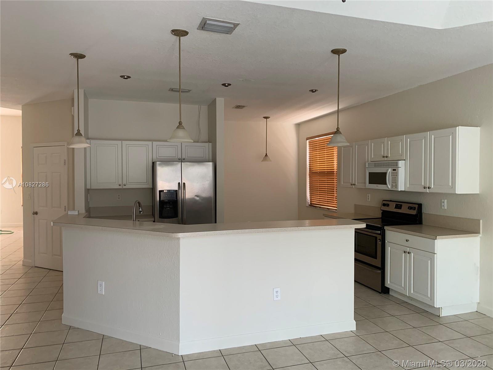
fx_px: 370
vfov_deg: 53.1
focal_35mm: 26
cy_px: 185
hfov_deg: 67.3
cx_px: 246
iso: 100
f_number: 1.8
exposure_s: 1/78
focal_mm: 4.25
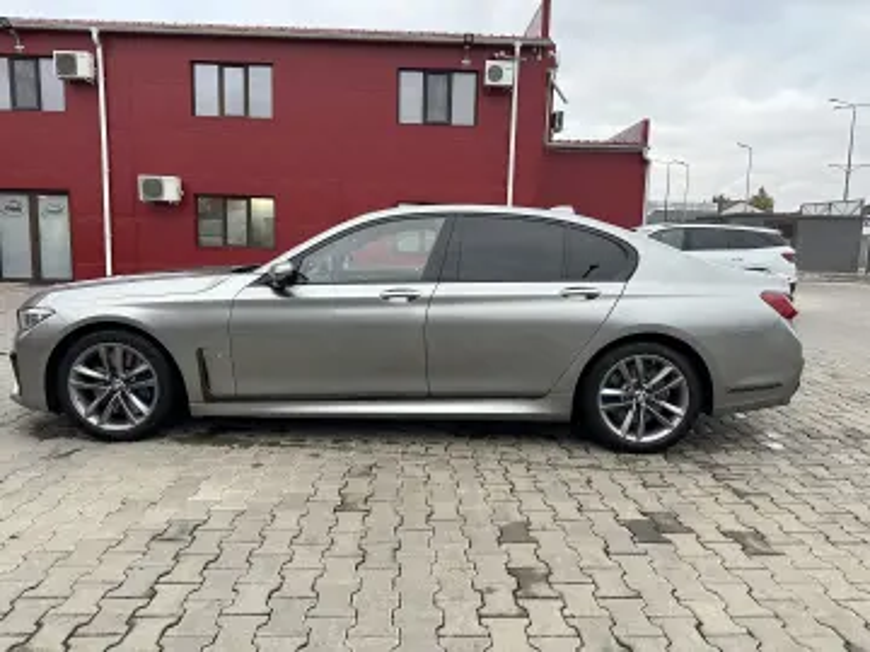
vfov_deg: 56.8
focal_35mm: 24
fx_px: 603
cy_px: 326
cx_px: 435
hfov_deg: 71.6
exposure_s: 1/121
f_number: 1.78
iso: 200
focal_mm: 6.86
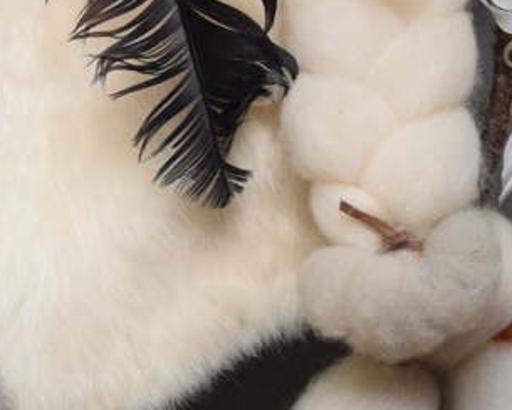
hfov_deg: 7.6
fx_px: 3842
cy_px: -24
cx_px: -124
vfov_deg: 6.1
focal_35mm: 254
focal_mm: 55
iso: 1250
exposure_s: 1/60
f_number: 5.6
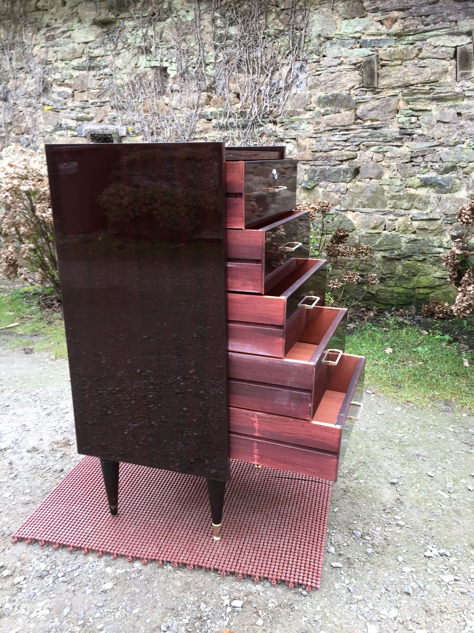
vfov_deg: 61.7
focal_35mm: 29
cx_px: 237
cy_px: 316
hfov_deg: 48.2
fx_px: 529
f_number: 2.2
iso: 40
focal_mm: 4.15
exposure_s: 1/50
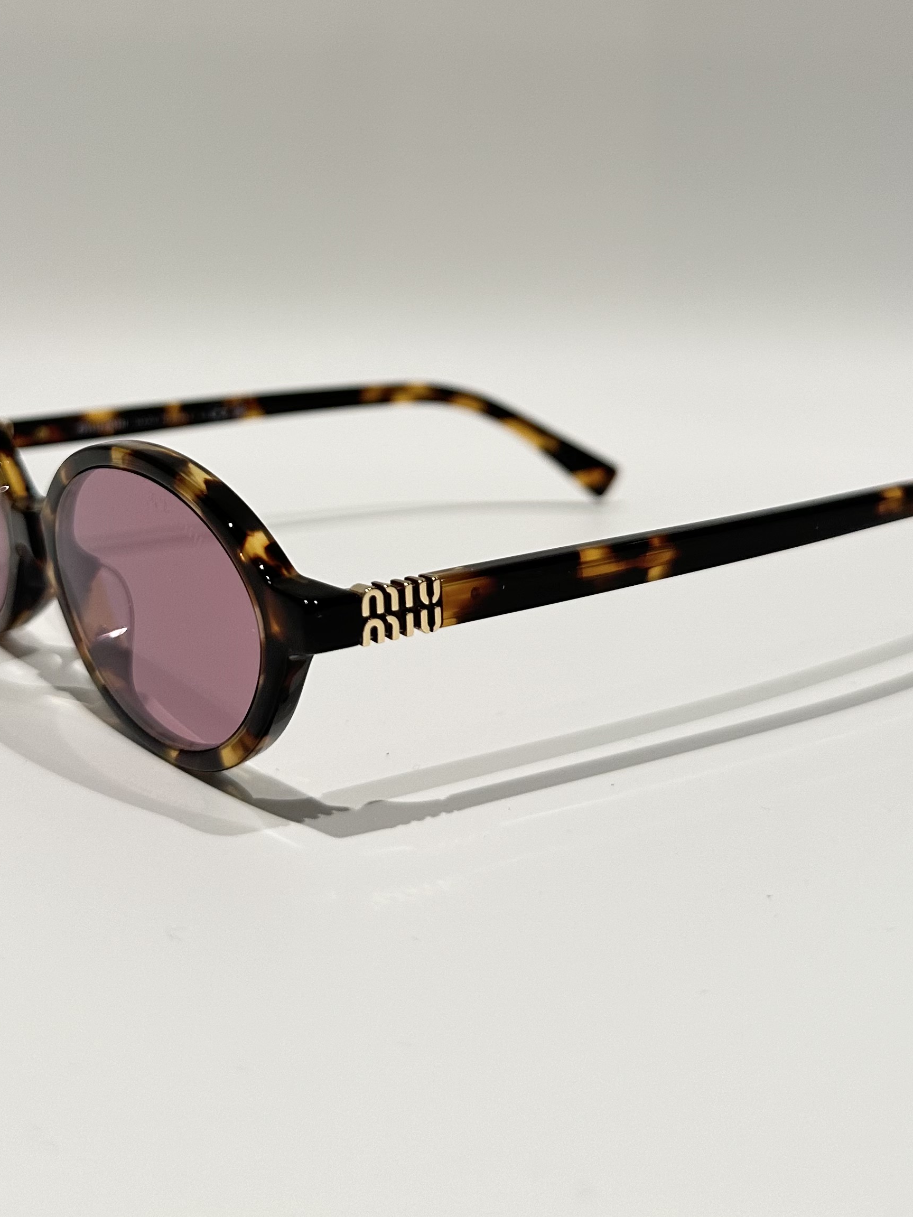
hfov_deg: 34.3
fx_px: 1477
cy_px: 312
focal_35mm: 42
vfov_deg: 43.4
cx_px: 470
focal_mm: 6.86
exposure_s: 1/100
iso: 200
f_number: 1.78
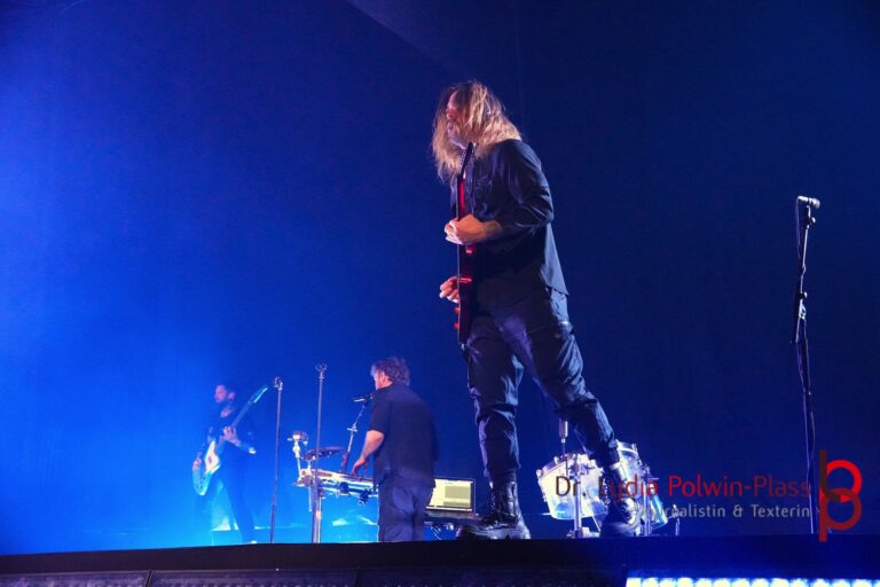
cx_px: 440
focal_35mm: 48
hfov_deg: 41.1
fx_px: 1173
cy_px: 294
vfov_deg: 28.1
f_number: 4
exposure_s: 1/80
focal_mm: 32
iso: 6400
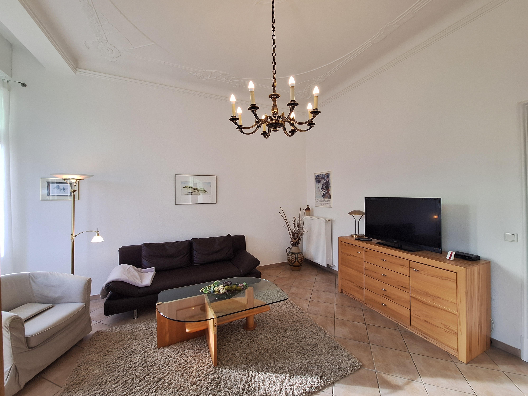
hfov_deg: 106.2
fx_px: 198
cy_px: 198
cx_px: 264
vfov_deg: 89.9
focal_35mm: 13
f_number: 2.2
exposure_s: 1/100
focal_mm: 1.74
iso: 64
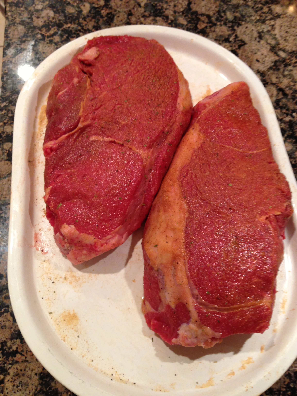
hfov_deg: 42.9
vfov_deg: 55.4
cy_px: 198
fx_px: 378
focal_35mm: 33
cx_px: 148
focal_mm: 4.13
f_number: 2.4
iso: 125
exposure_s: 1/20
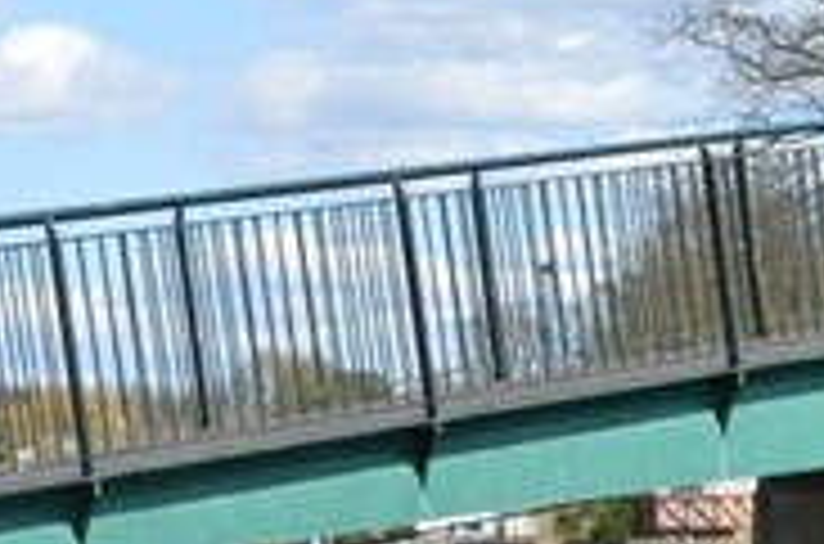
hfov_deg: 11.6
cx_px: 1301
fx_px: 3835
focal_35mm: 168
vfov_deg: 8.1
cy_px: 380
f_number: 7.1
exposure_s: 1/200
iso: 100
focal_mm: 28
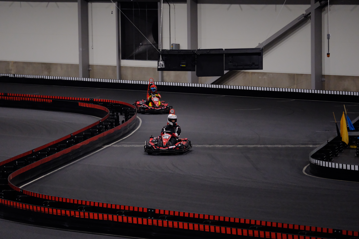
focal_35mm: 210
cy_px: 120
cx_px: 180
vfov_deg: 6.5
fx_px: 2094
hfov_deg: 9.8
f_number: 2.8
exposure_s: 1/500
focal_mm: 140
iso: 4000
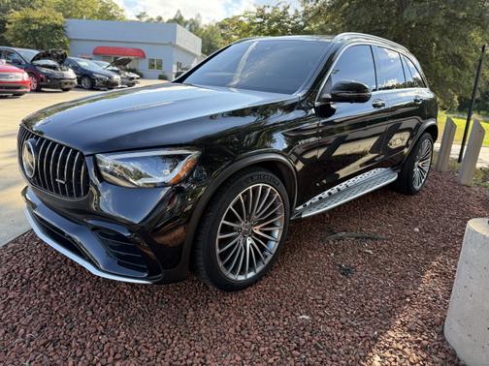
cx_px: 244
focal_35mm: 24
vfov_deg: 56.8
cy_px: 183
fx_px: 339
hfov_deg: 71.6
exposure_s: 1/627
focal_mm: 6.76
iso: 100
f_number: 1.78
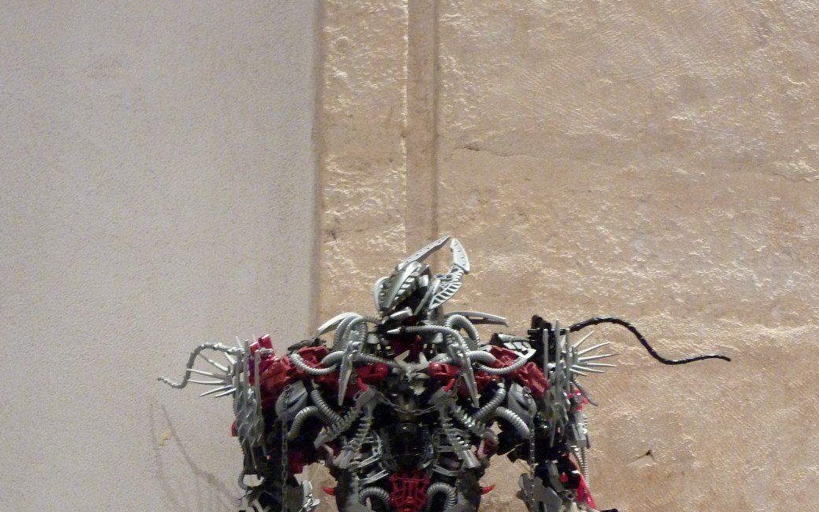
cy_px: 493
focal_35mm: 51
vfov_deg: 24.4
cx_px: 399
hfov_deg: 39.6
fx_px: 1138
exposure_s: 1/8
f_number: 3.5
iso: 400
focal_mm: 5.7
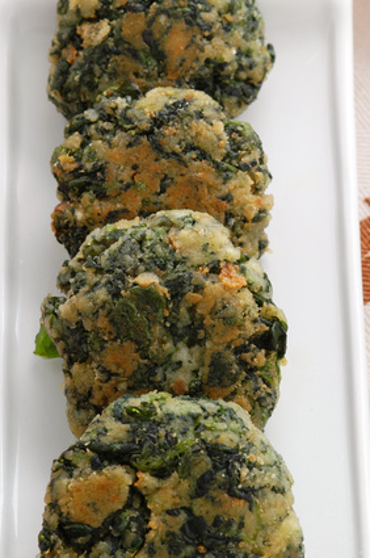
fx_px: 2436
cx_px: 185
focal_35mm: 158
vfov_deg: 13.1
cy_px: 279
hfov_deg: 8.7
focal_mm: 105
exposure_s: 1/80
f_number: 14
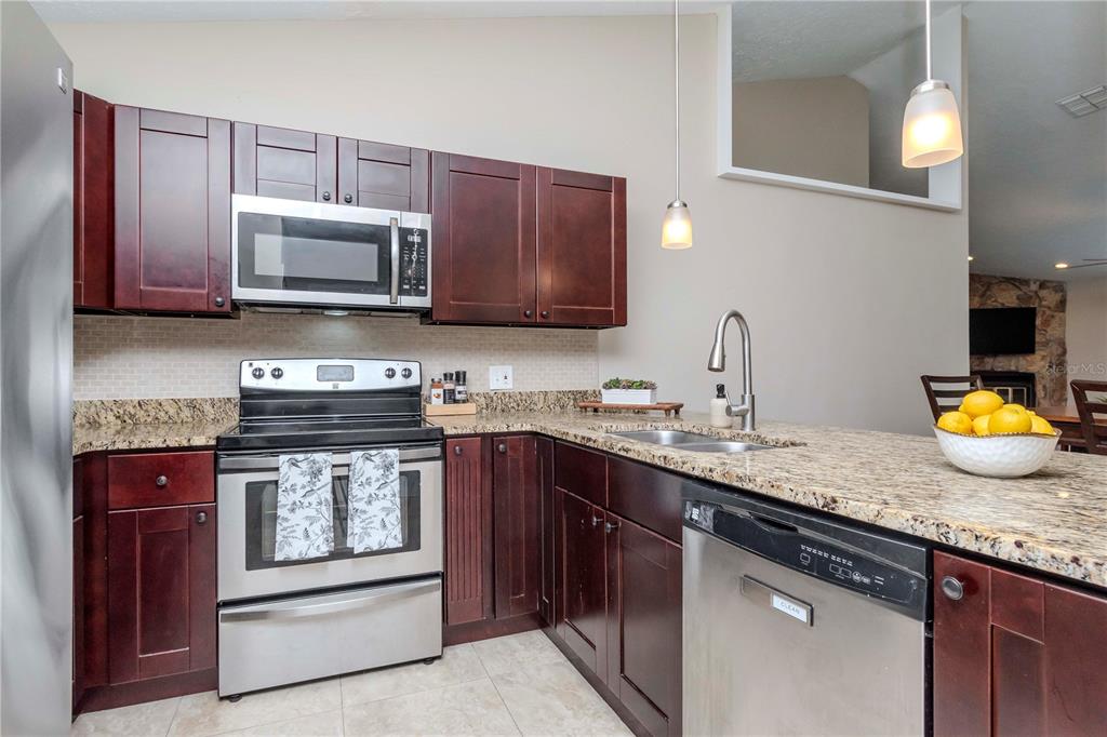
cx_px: 554
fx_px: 553
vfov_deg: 67.3
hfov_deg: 90.0
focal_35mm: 18
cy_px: 368
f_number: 8
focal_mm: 12
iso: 500
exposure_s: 1/200
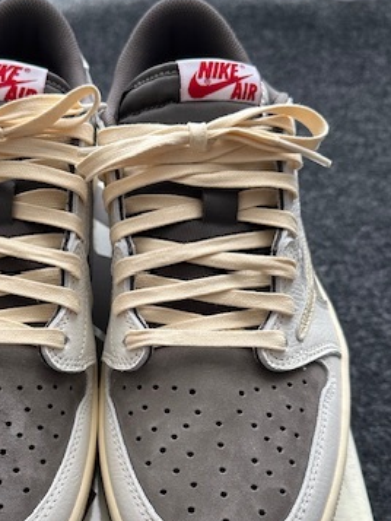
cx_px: 93
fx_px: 647
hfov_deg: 32.9
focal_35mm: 43
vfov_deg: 43.4
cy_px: 331
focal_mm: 6.86
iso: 250
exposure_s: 1/60
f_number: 1.78
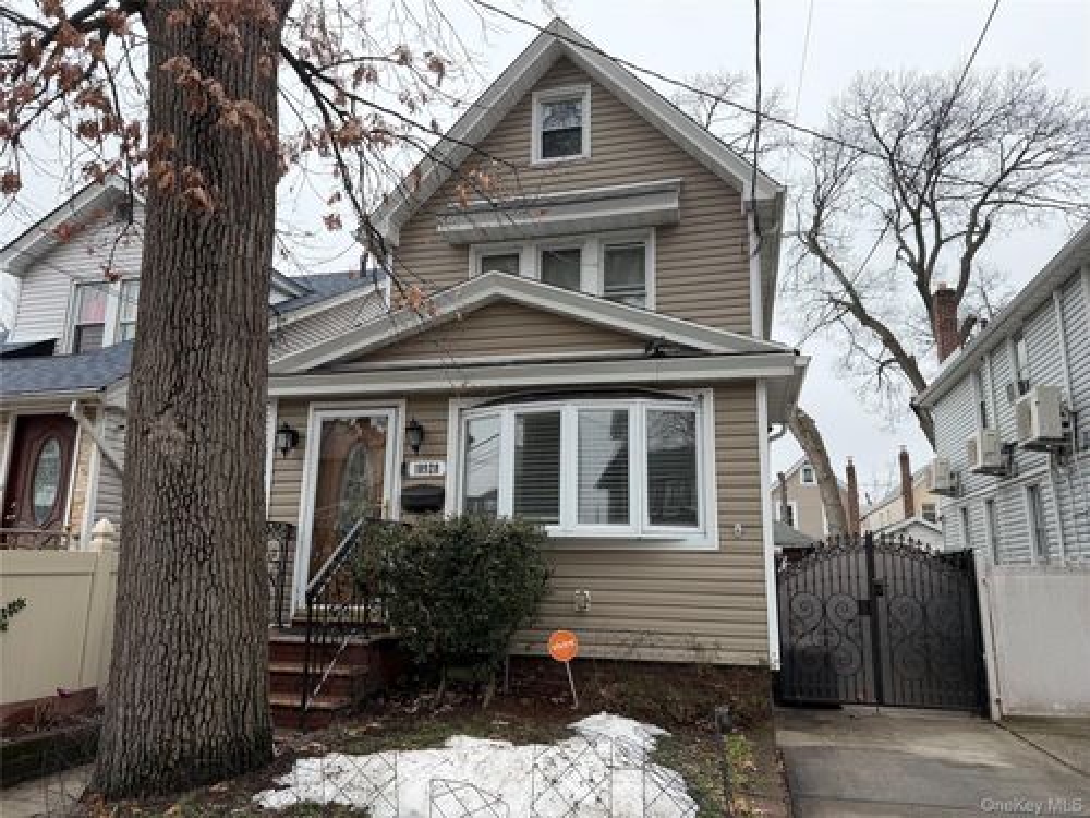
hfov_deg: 71.6
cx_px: 545
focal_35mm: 24
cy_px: 409
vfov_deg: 56.8
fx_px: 756
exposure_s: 1/2703
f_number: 1.78
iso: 100
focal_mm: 6.76
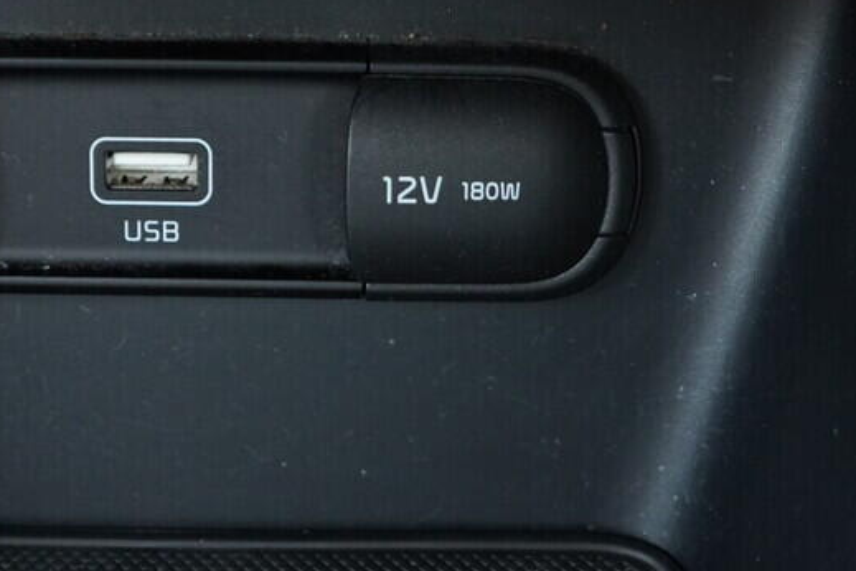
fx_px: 1688
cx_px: 274
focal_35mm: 71
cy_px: 148
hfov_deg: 28.2
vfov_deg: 19.1
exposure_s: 1/40
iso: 1600
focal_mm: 24
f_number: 2.8
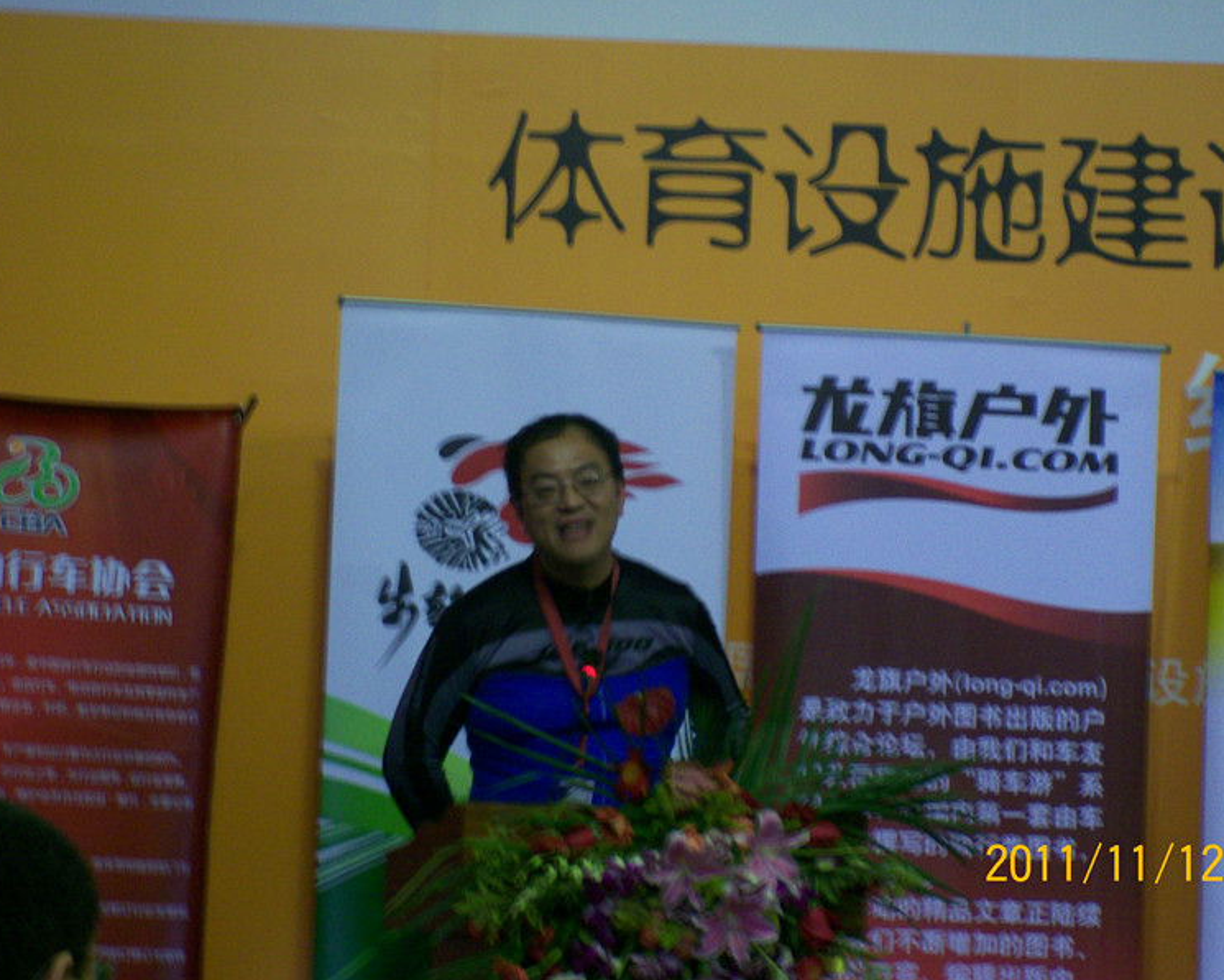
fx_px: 3985
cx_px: 633
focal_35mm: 110
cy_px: 488
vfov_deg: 14.0
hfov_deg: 17.5
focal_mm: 17.4
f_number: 4.9
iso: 160
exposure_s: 1/8
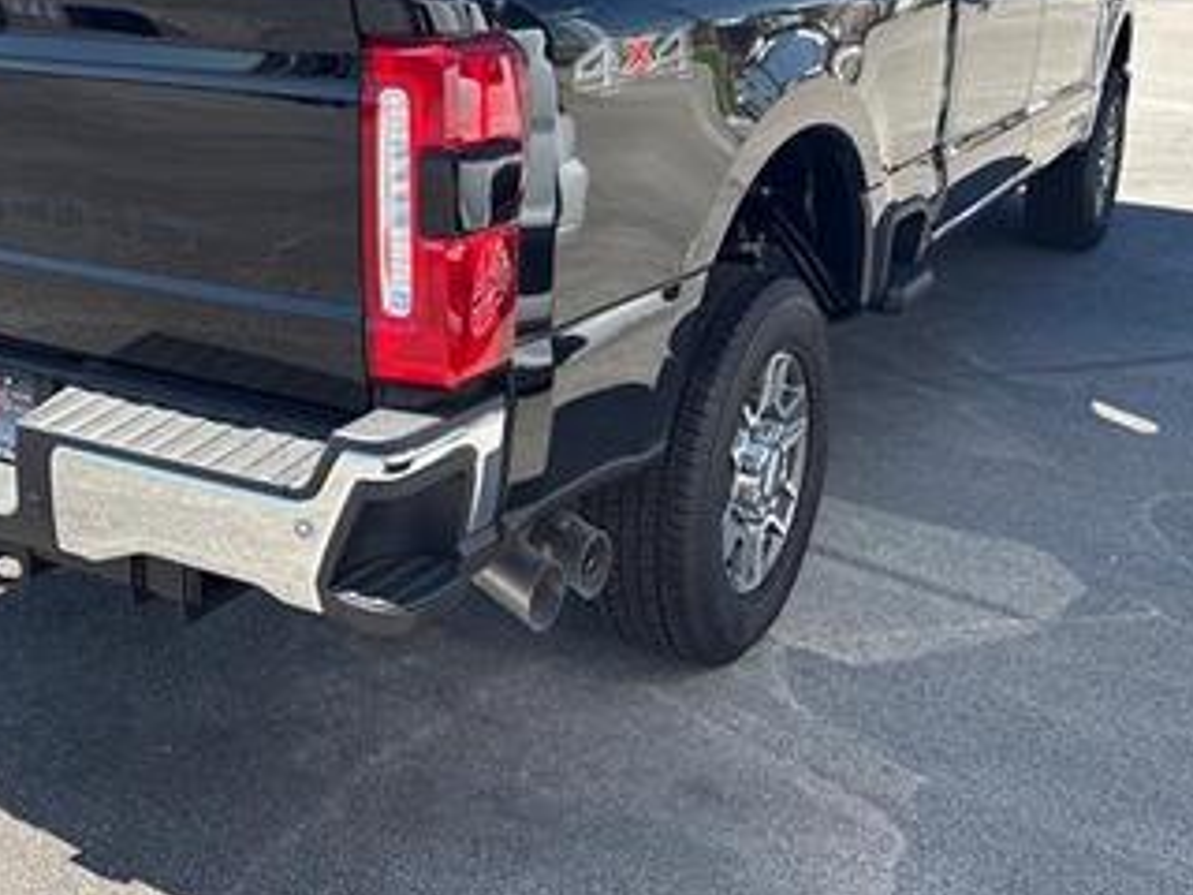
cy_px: 246
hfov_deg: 45.3
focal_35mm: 41
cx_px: 425
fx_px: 1413
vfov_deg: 34.5
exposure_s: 1/1287
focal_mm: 5.96
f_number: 1.6
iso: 64
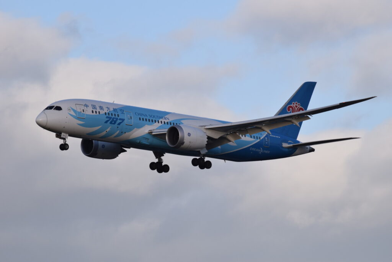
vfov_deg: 4.2
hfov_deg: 6.2
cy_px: 131
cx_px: 196
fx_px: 3594
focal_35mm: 330
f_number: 10
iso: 200
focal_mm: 220
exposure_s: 1/320
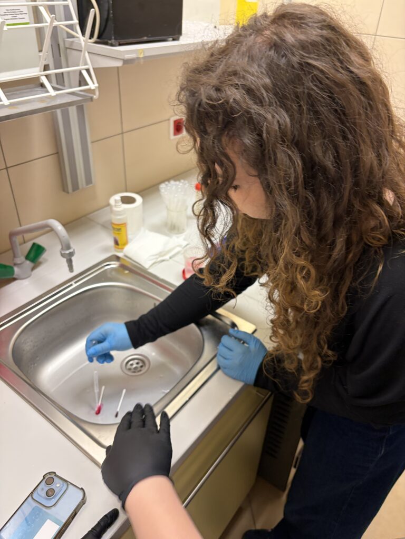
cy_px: 270
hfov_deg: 53.1
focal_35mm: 26
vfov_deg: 67.3
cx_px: 202
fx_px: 406
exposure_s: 1/50
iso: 160
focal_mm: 5.96
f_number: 1.6
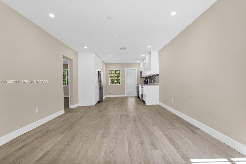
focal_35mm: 16
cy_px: 82
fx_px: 109
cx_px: 123
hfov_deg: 96.7
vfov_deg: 73.7
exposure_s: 1/30
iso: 160
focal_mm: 16
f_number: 7.1
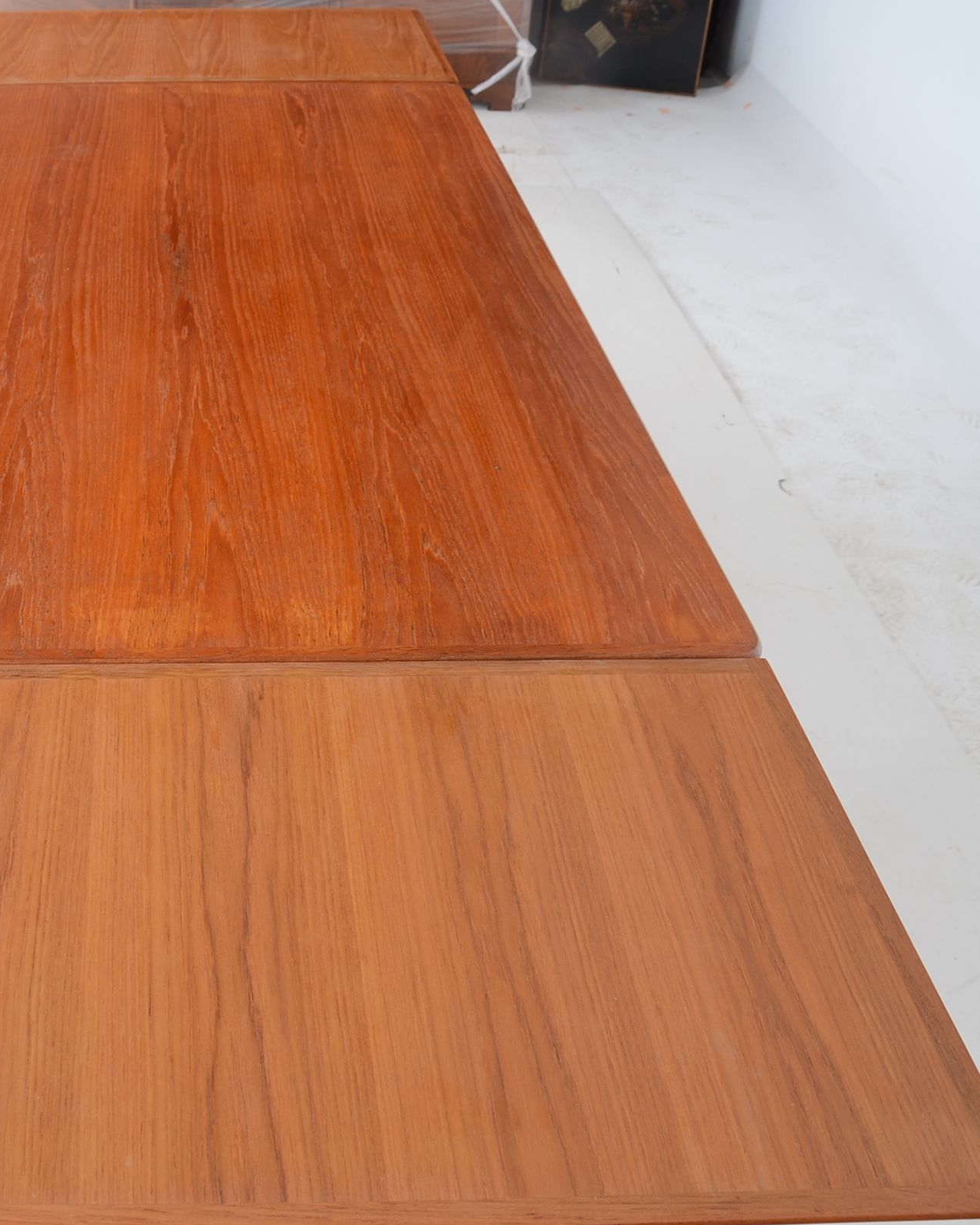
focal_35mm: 39
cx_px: 192
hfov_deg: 36.9
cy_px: 610
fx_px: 1414
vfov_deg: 46.8
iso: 160
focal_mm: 18
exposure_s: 1/80
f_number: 6.3
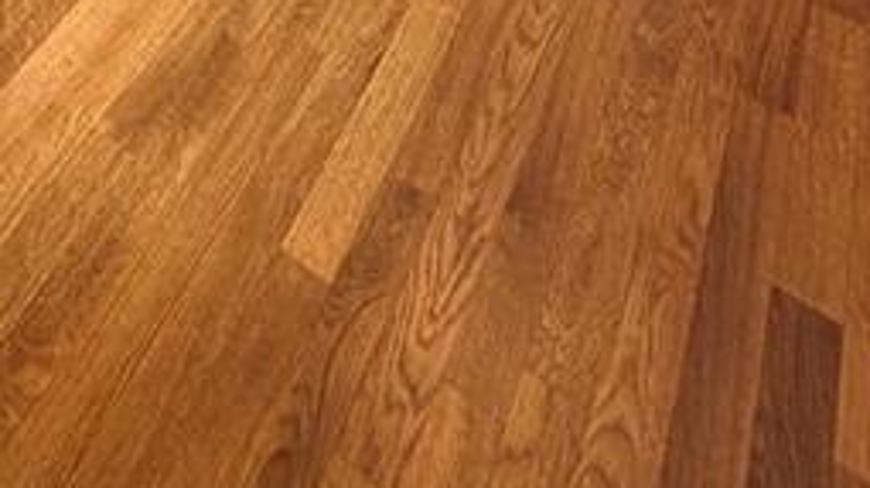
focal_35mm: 46
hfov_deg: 41.5
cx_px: 106
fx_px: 1060
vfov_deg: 15.0
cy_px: -686
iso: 200
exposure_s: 1/60
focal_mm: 2.22
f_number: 2.2
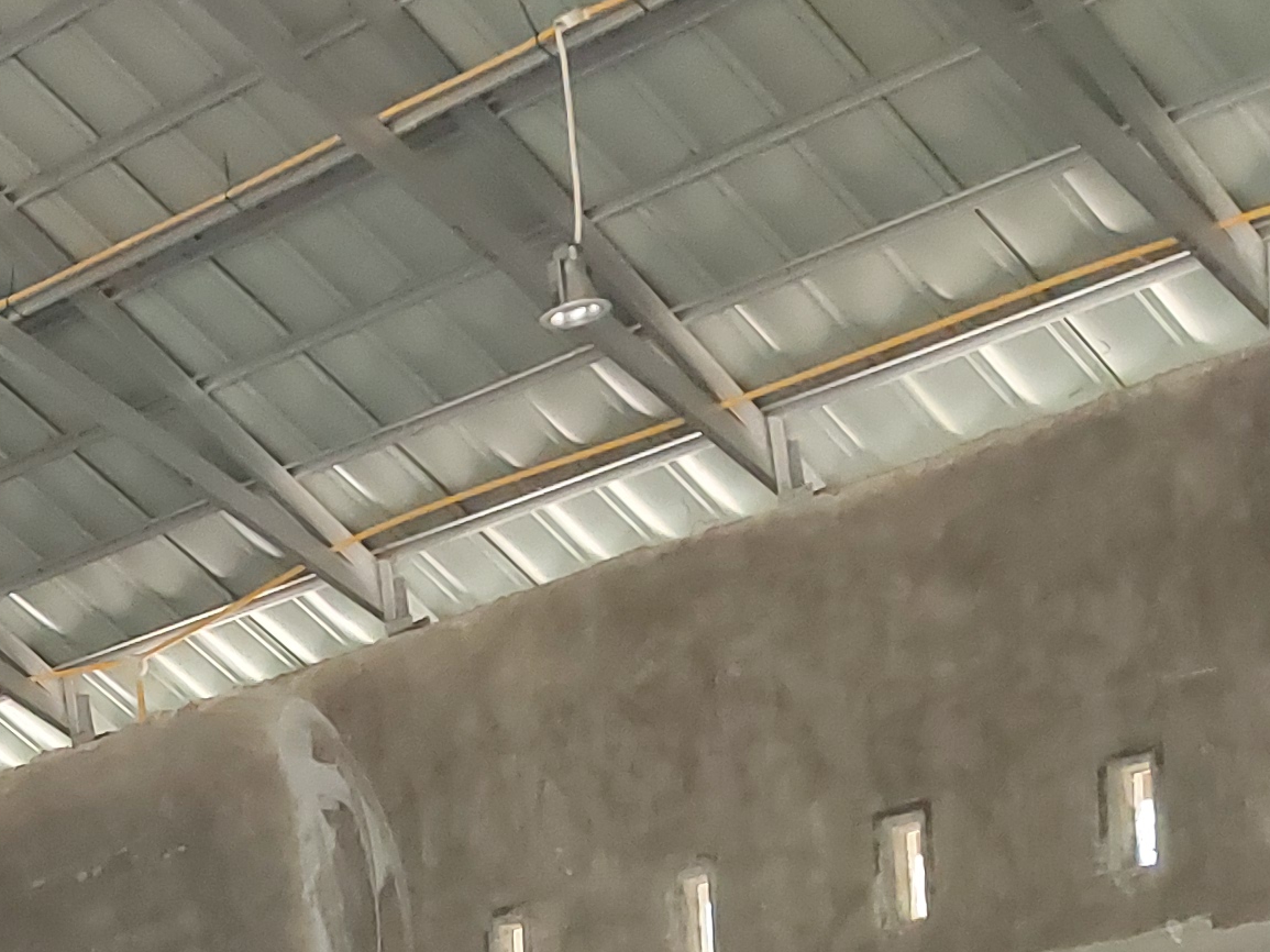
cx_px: -553
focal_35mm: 106
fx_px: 3889
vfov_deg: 12.8
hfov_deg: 17.0
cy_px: 1671
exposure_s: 1/120
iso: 250
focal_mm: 4.6
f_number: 1.8
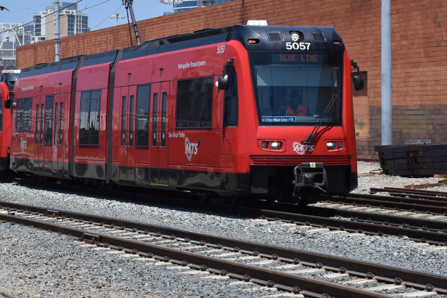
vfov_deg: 11.2
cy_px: 42
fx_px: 1515
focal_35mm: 122
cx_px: 171
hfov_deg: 16.8
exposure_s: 1/640
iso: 160
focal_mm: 38
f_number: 8
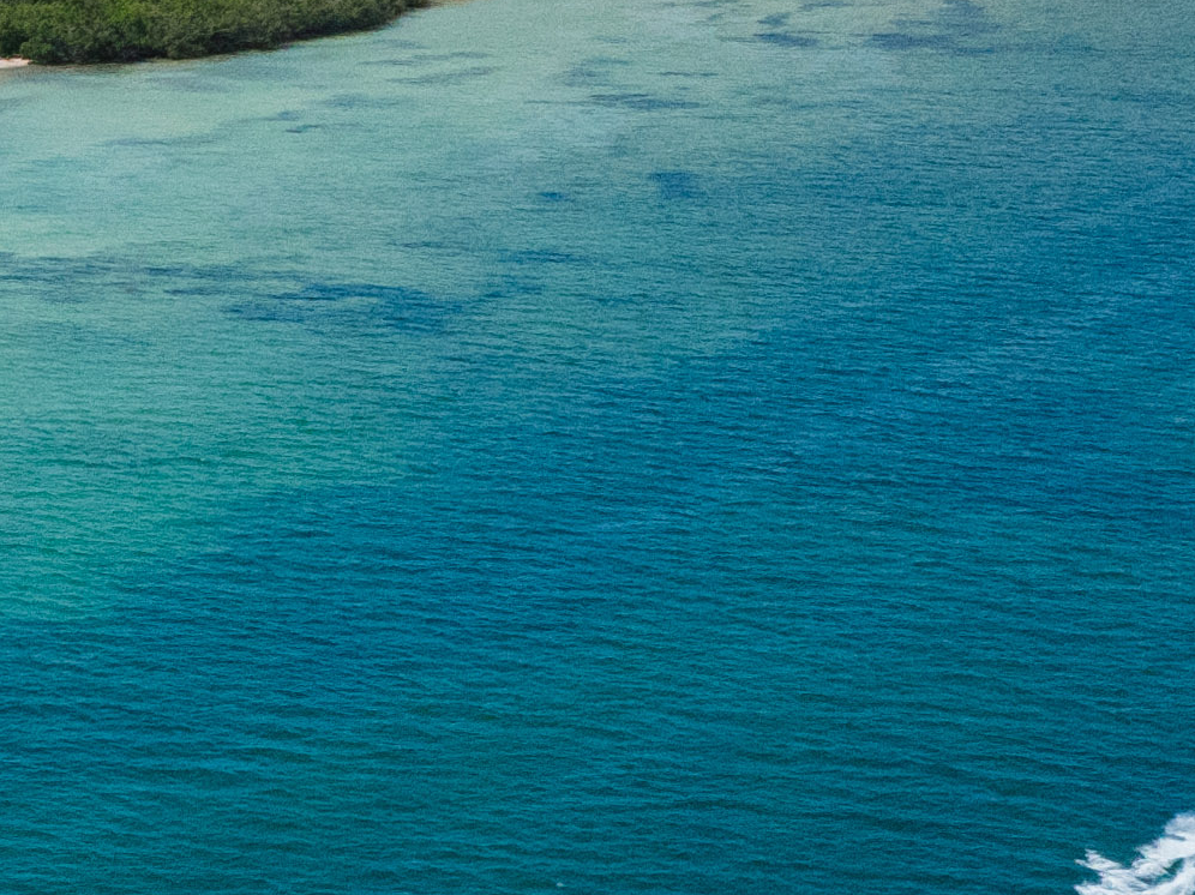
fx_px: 4382
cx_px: -889
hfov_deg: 14.0
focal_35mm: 127
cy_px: 942
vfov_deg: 11.5
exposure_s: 1/200
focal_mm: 12.29
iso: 800
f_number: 2.8
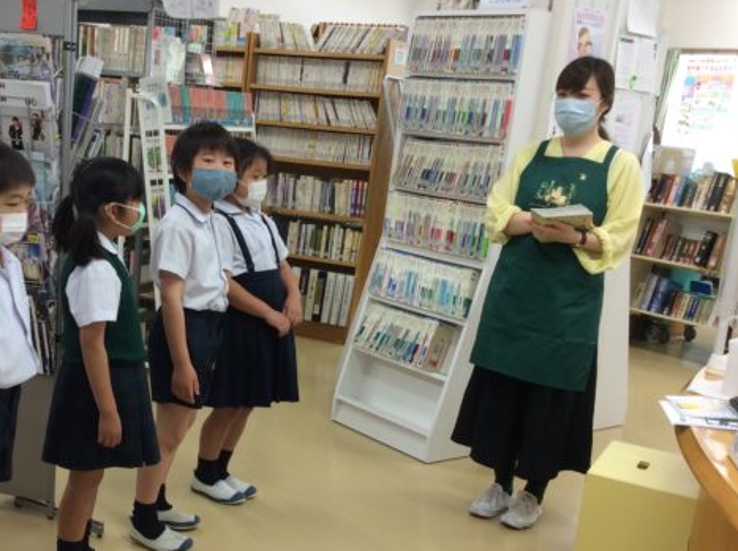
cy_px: 340
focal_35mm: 48
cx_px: 228
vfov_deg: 30.1
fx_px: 1022
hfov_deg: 39.1
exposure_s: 1/24
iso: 32
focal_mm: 3.3
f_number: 2.4
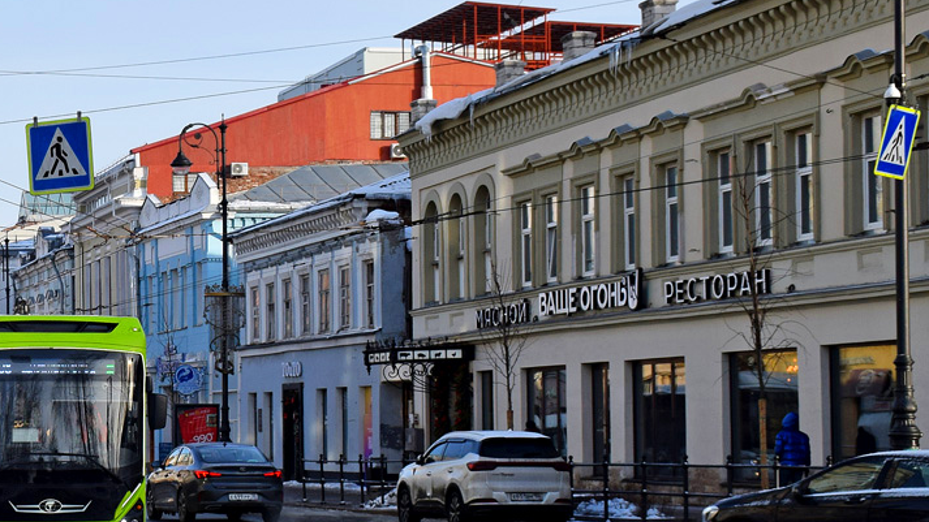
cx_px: 42
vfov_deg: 12.2
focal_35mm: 99
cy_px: 233
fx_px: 2439
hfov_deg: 21.0
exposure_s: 1/500
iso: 220
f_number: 8
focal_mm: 30
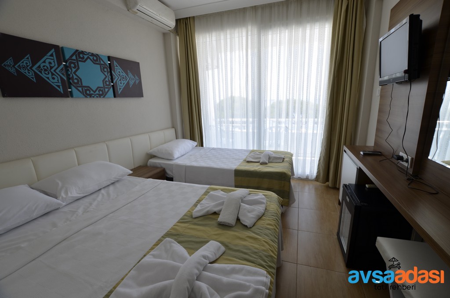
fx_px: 187
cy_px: 149
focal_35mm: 15
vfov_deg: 77.1
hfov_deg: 100.5
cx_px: 225
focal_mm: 10
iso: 100
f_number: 5.6
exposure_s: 1/60
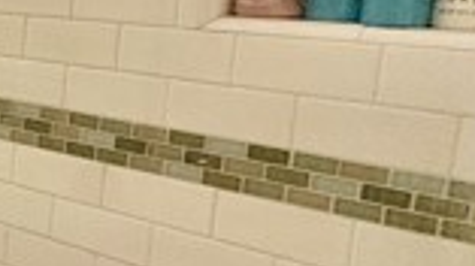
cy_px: 59
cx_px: -360
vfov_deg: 19.2
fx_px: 780
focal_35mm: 62
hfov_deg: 22.2
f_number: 2.2
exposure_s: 1/120
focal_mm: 2.22
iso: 320
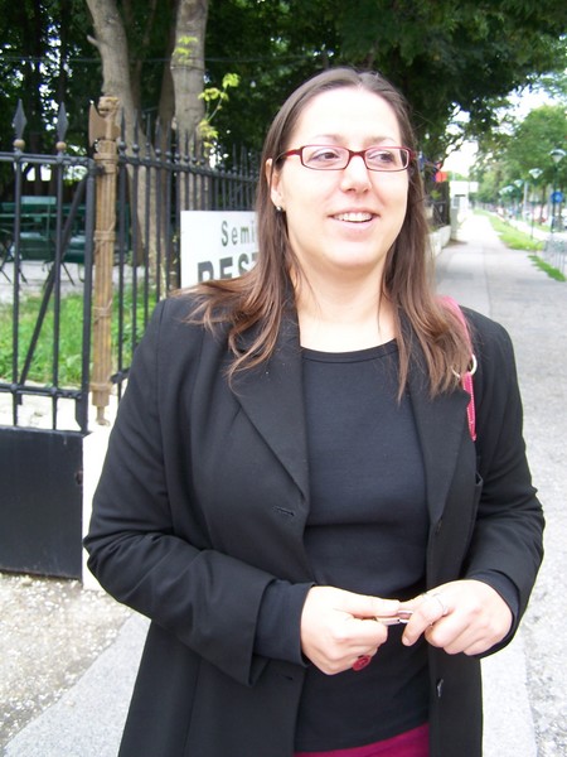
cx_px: 284
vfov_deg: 49.0
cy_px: 378
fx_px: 830
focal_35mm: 38
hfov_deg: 37.7
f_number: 2.8
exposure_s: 1/50
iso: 80
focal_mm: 6.3
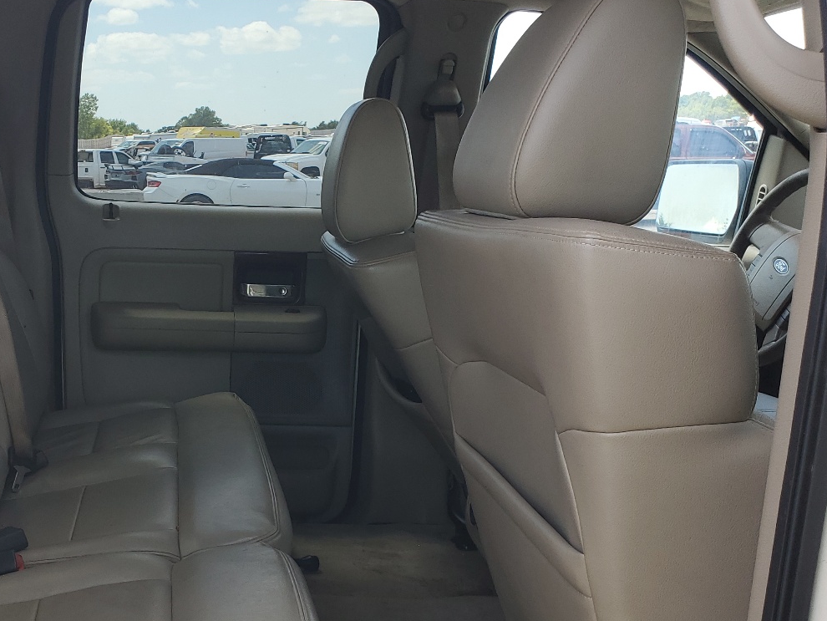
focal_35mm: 42
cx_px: 180
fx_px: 1004
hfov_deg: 43.0
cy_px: 362
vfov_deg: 34.3
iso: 50
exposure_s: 1/244
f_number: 1.5
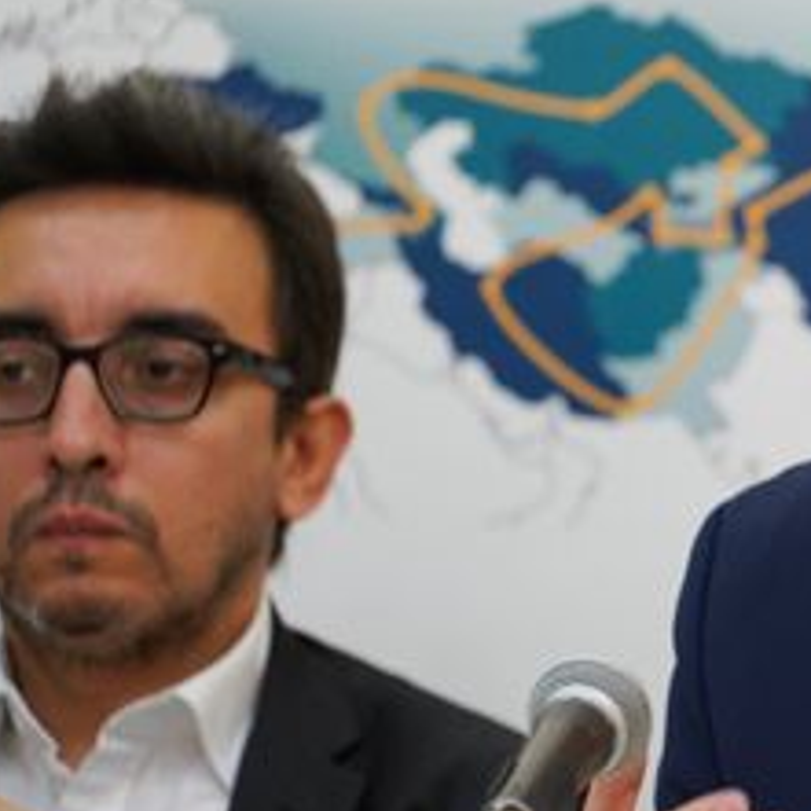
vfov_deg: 4.5
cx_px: 888
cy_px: 365
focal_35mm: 393
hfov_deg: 4.4
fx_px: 10417
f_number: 4
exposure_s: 1/250
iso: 4000
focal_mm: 200
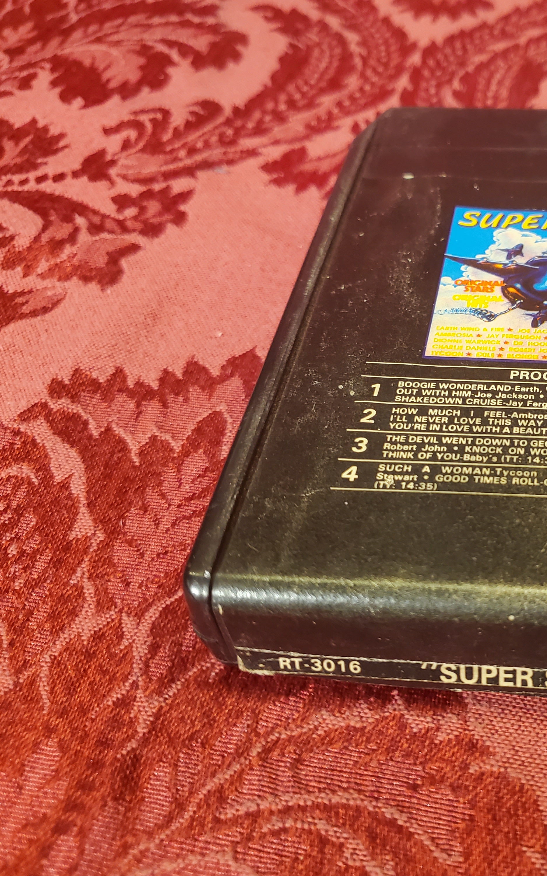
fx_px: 882
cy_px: 439
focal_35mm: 37
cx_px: 522
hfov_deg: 32.2
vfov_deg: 52.7
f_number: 1.5
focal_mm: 4.3
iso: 200
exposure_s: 1/120
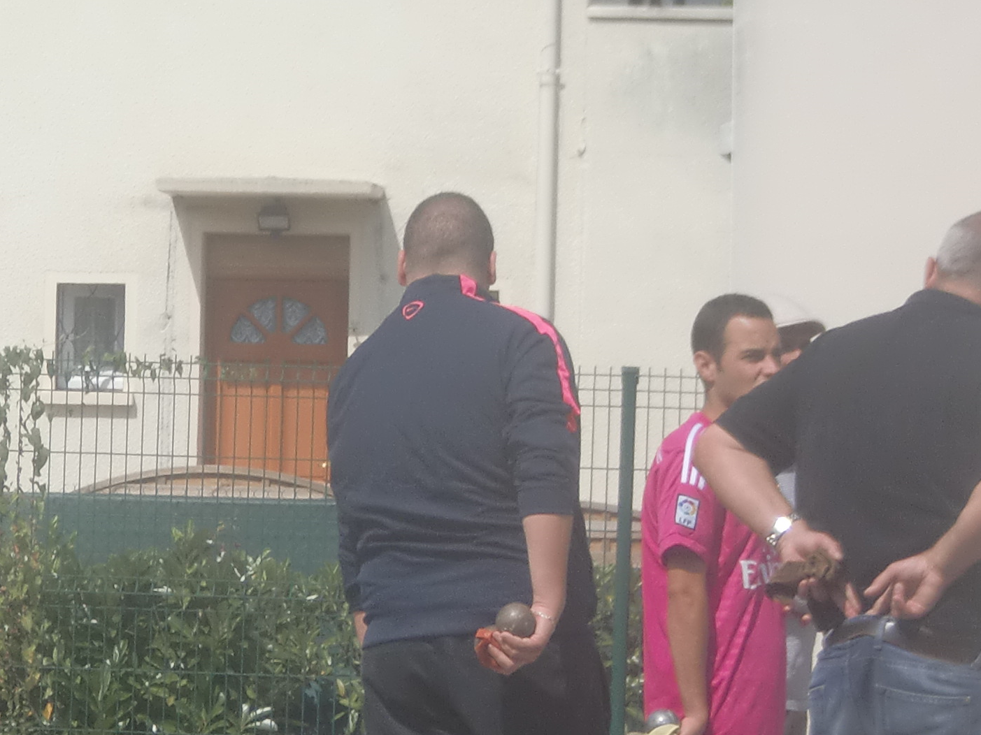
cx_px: -396
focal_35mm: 308
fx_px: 8728
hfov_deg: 6.4
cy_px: 872
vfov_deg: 4.8
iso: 64
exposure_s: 1/500
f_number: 5.3
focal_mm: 18.9
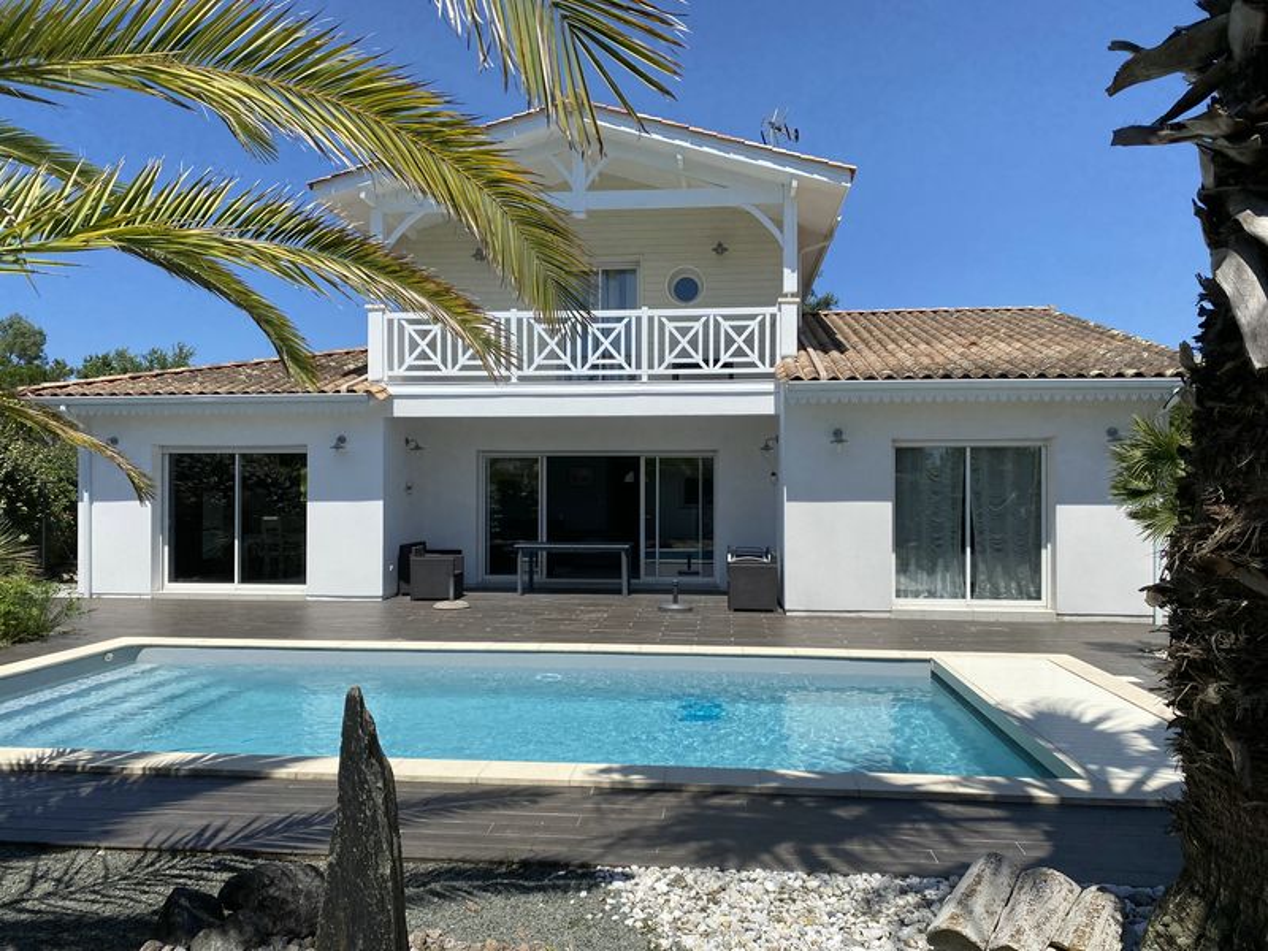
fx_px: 952
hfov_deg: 67.3
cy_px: 476
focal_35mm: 26
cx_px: 634
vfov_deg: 53.1
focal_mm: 4.25
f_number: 1.8
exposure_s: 1/3846
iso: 32
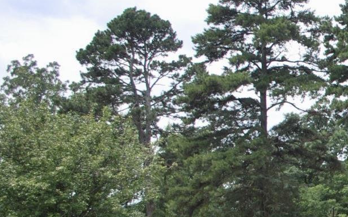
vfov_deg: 14.7
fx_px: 825
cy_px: 234
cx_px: 548
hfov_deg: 20.0
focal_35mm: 87
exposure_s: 1/500
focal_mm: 18
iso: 100
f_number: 3.5
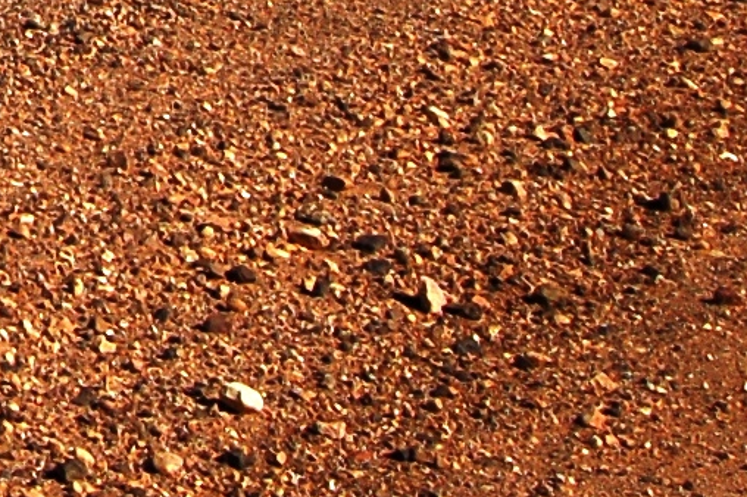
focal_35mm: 160
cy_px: -797
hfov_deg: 10.8
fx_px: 3318
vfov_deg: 7.8
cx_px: -1078
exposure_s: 1/320
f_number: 9
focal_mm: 18
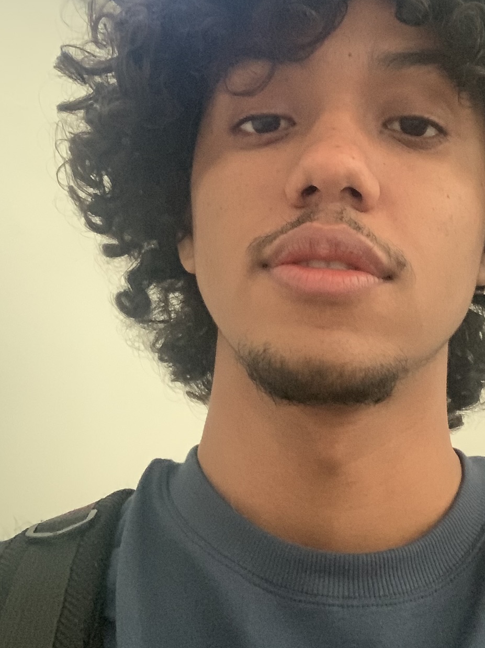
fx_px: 991
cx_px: 318
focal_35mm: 53
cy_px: 246
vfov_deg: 36.0
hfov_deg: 27.4
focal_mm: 2.87
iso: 400
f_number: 2.2
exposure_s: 1/30
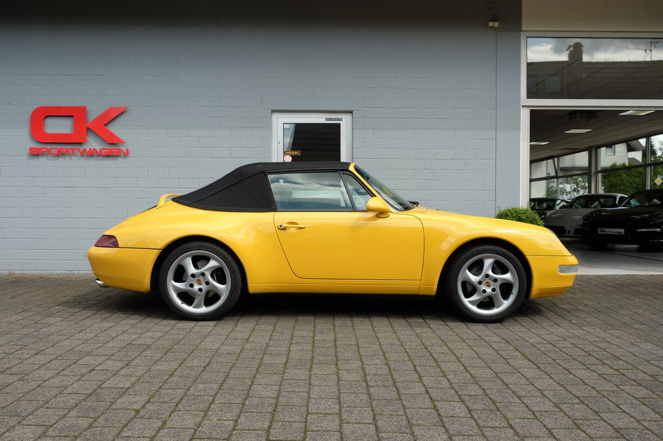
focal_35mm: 32
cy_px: 220
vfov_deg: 41.1
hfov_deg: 58.7
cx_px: 332
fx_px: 589
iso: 200
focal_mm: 21.4
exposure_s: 1/400
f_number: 5.6
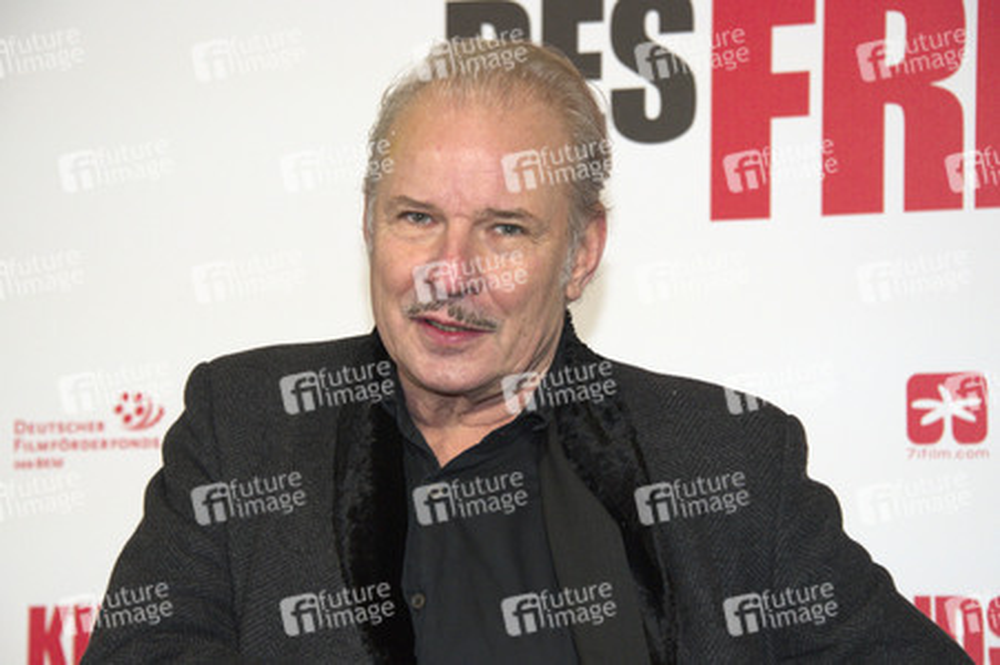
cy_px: 332
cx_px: 500
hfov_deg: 15.2
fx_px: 3747
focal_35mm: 135
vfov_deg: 10.1
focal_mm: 135
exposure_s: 1/125
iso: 1600
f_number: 6.3
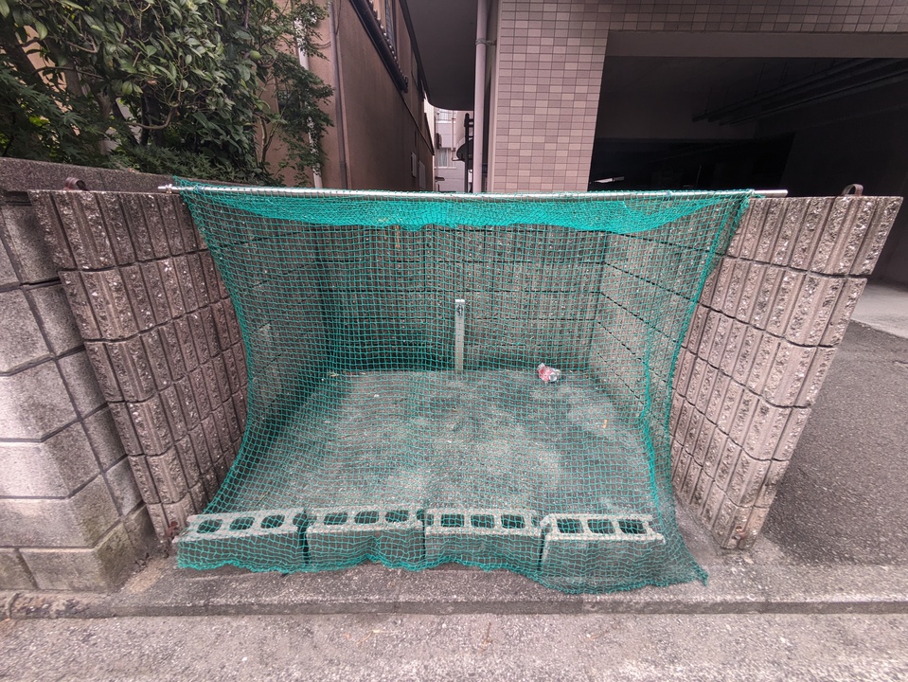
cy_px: 341
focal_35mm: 14
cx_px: 454
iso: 52
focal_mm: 1.83
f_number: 2.2
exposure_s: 1/60
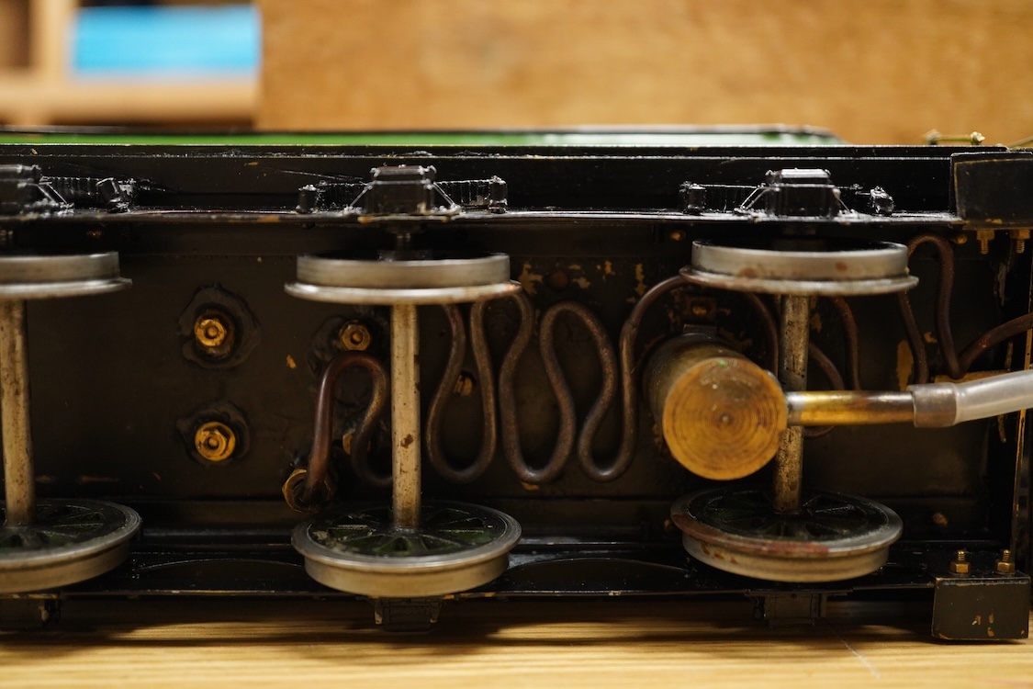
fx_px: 1291
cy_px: 344
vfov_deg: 29.9
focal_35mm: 45
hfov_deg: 43.6
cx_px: 516
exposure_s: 1/125
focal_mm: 30
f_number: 3.5
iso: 2000
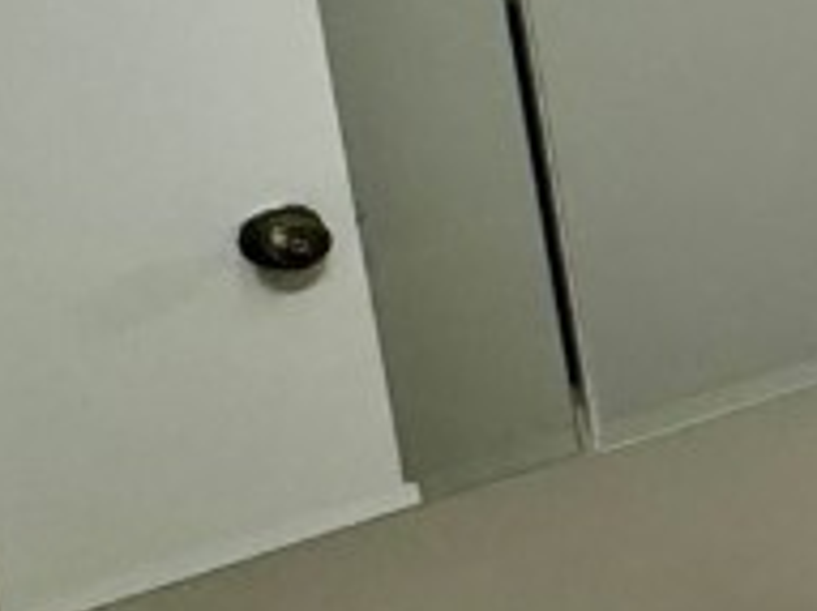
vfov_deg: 19.2
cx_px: 1895
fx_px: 1769
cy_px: 47
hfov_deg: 15.6
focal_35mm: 75
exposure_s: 1/60
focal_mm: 2.22
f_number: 2.2
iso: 320
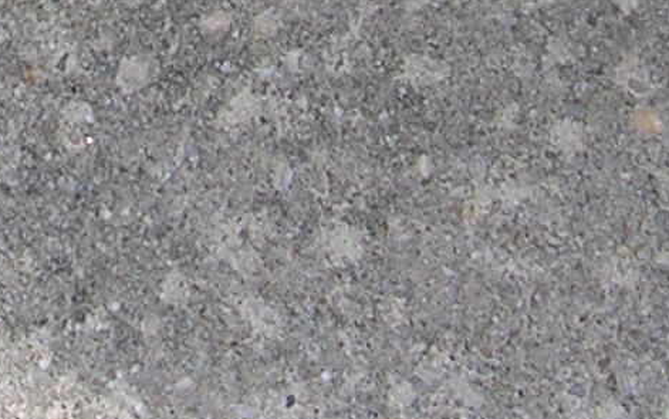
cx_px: -20
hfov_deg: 11.8
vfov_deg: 7.1
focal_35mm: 175
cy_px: -594
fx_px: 3193
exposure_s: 1/492
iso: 50
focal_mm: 5.8
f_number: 2.8
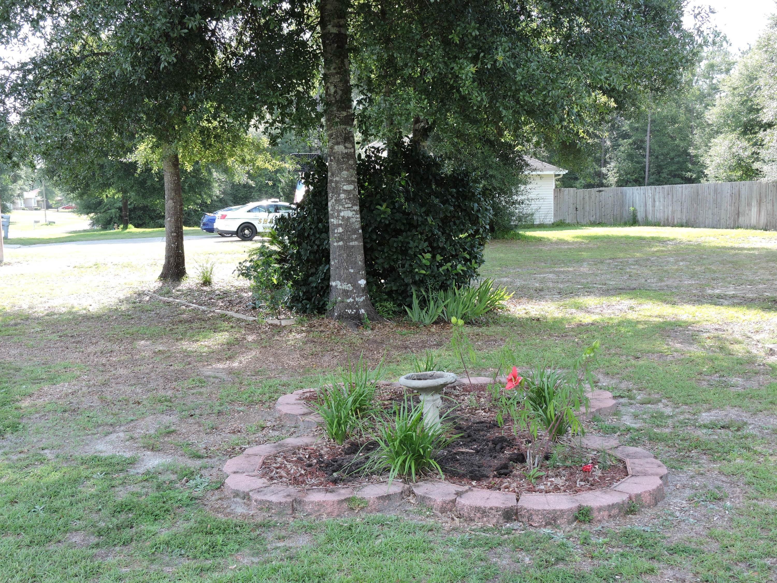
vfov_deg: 36.0
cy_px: 292
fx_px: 898
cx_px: 388
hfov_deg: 46.8
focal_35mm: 40
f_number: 3.8
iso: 100
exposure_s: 1/125
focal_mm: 7.2
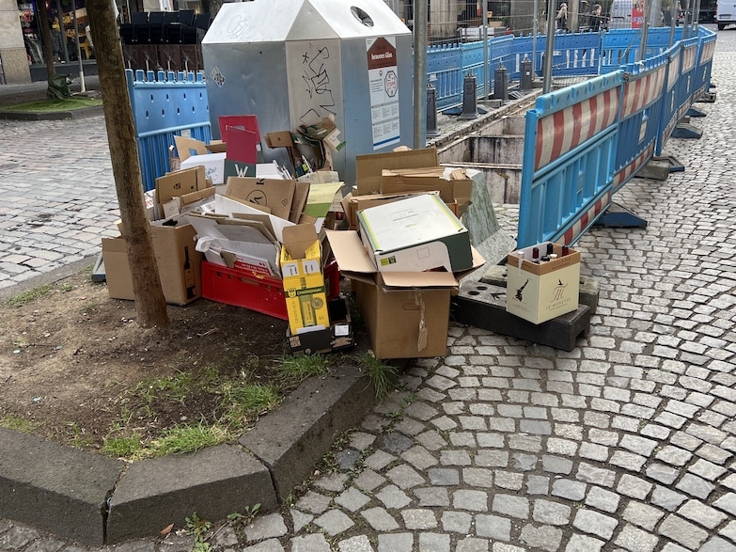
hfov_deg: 53.9
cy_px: 240
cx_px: 350
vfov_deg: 41.7
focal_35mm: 34
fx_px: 723
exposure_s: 1/359
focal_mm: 5.7
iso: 50
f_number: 1.5
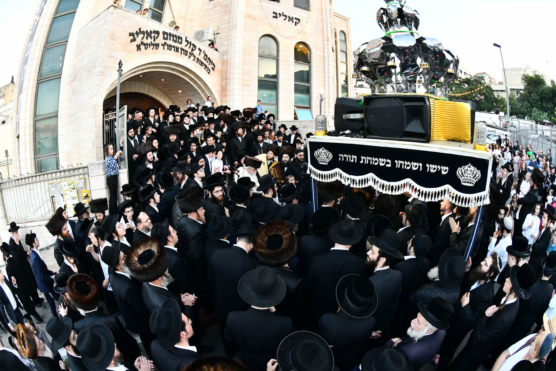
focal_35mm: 16
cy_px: 186
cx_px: 278
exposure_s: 1/250
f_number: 5.6
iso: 2000
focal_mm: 16
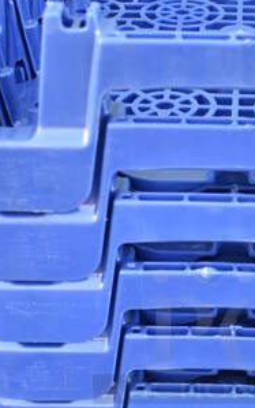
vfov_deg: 24.2
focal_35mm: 84
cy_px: 332
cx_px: 245
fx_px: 934
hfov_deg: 15.3
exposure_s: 1/250
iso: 800
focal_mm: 18
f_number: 3.5
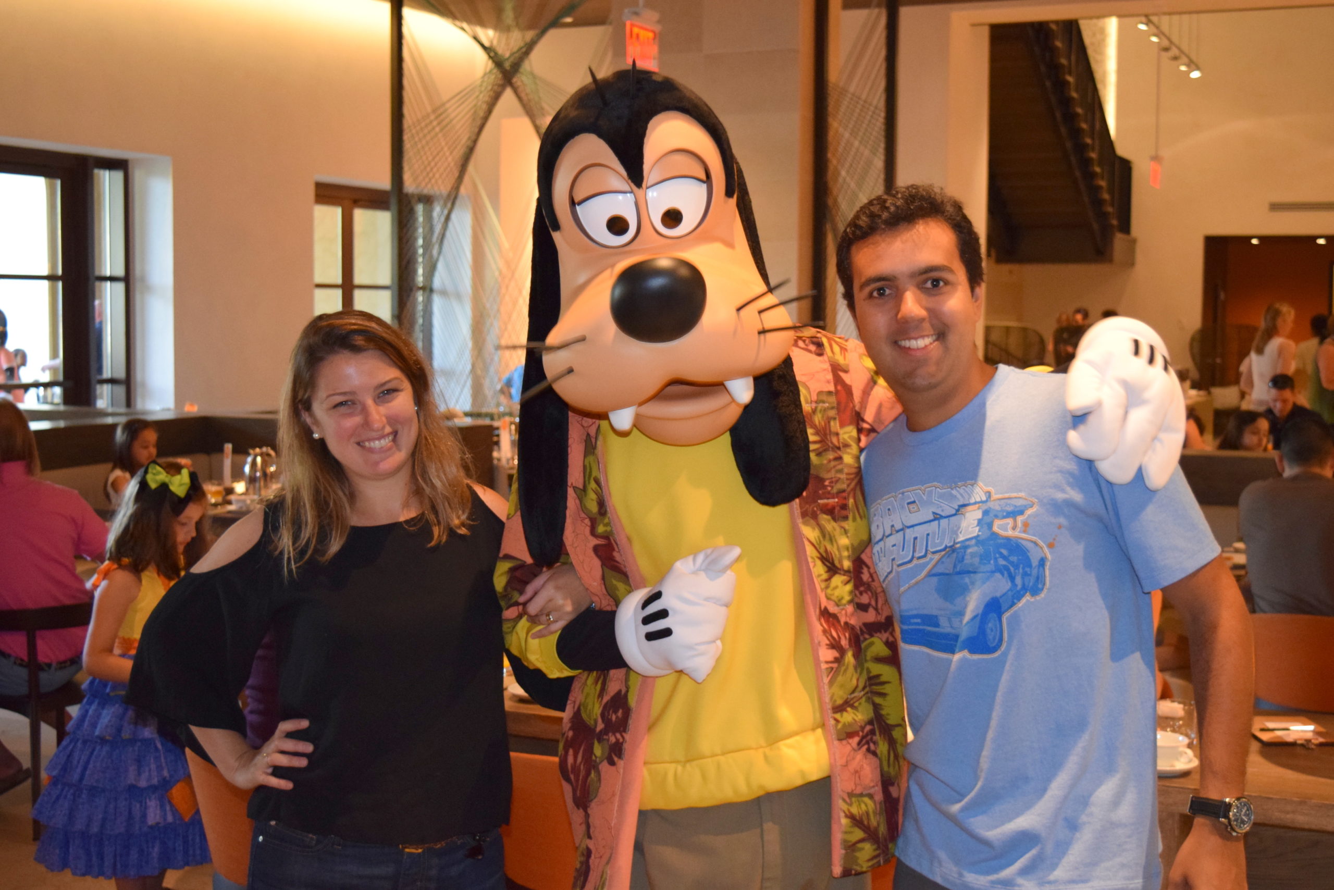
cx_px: 667
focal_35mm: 48
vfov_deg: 28.1
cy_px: 445
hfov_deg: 41.1
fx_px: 1779
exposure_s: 1/60
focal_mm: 32
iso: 2500
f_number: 4.5
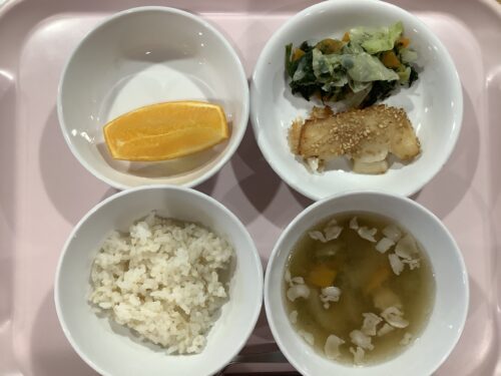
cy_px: 188
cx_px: 250
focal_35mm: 31
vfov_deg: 45.4
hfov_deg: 58.4
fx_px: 449
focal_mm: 3.3
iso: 125
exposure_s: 1/60
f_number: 2.4
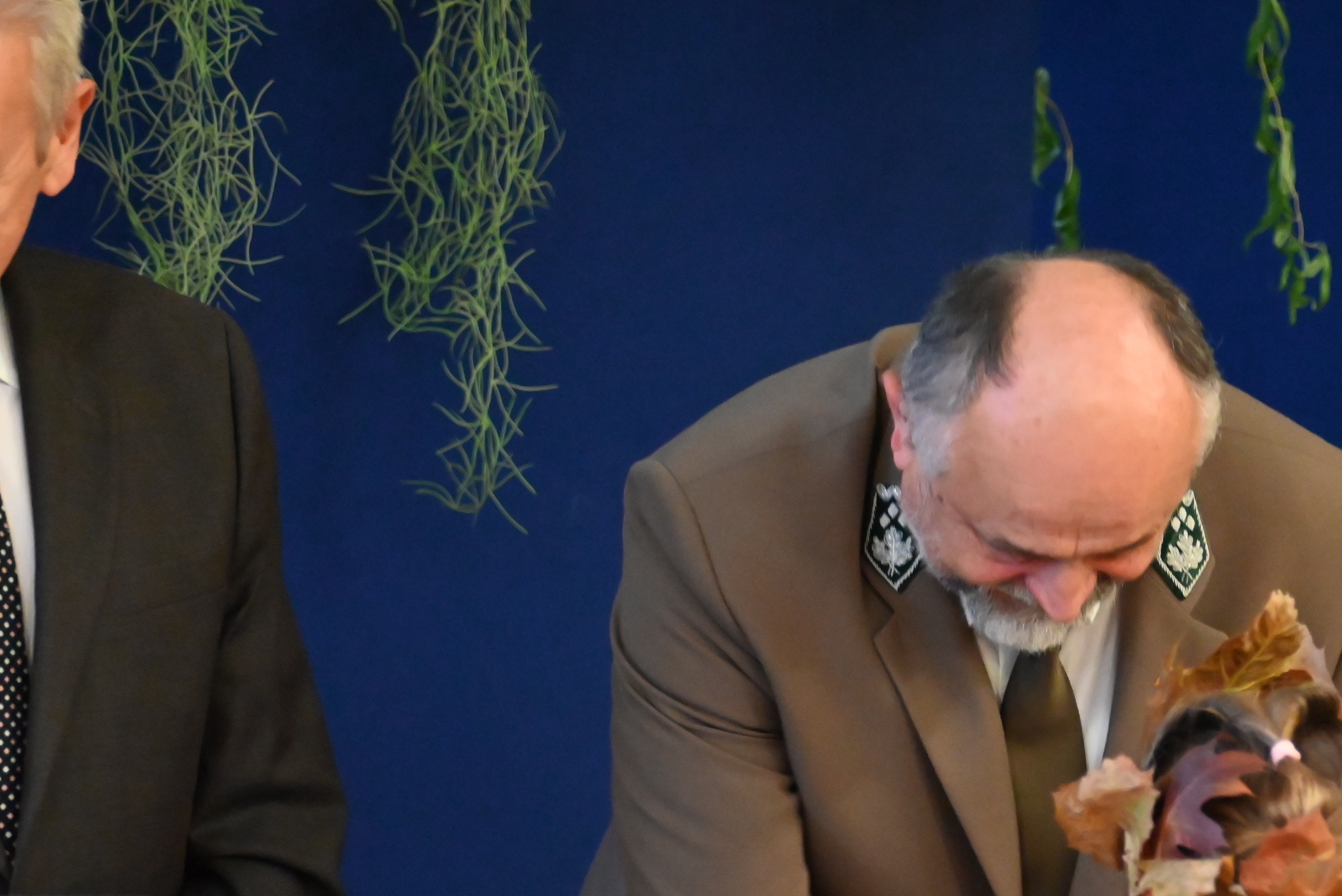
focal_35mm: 183
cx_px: 1269
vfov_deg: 7.5
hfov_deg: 11.1
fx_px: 6824
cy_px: 911
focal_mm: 85
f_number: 4.5
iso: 6400
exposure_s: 1/60
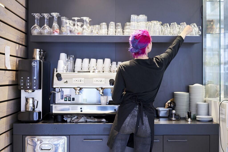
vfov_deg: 24.6
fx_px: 348
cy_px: 76
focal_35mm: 55
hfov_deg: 36.2
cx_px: 114
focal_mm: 55
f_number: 4
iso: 800
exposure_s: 1/30
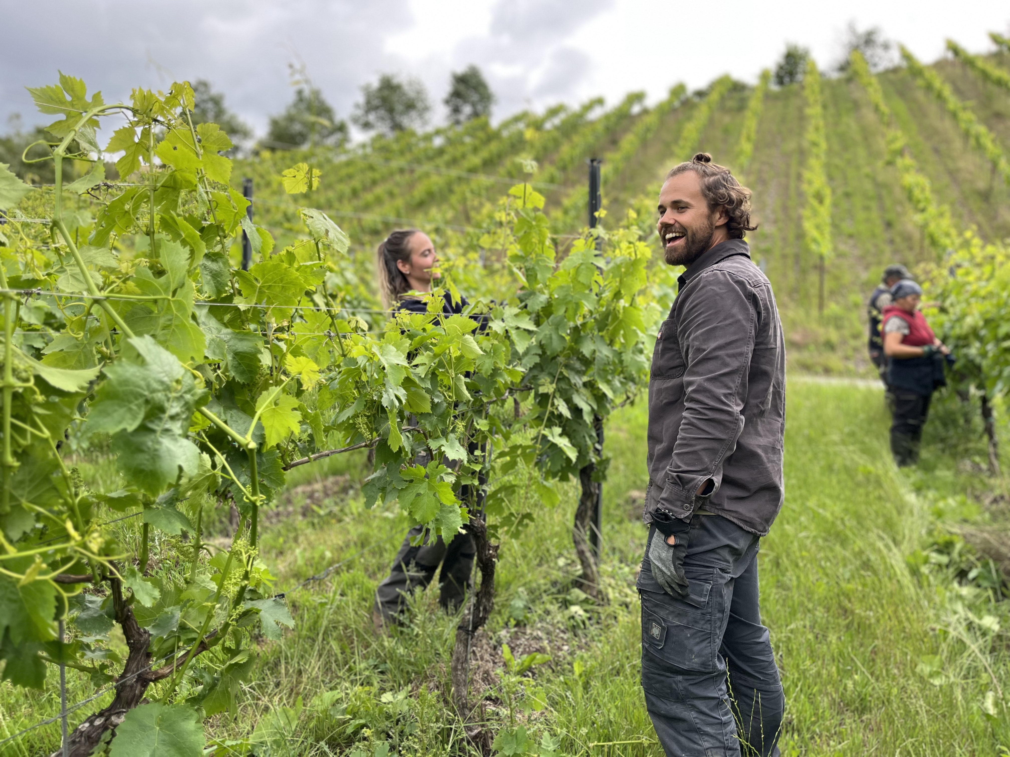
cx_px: 505
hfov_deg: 67.3
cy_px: 378
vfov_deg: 53.1
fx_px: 759
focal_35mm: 26
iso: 50
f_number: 1.6
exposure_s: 1/639
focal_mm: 5.1
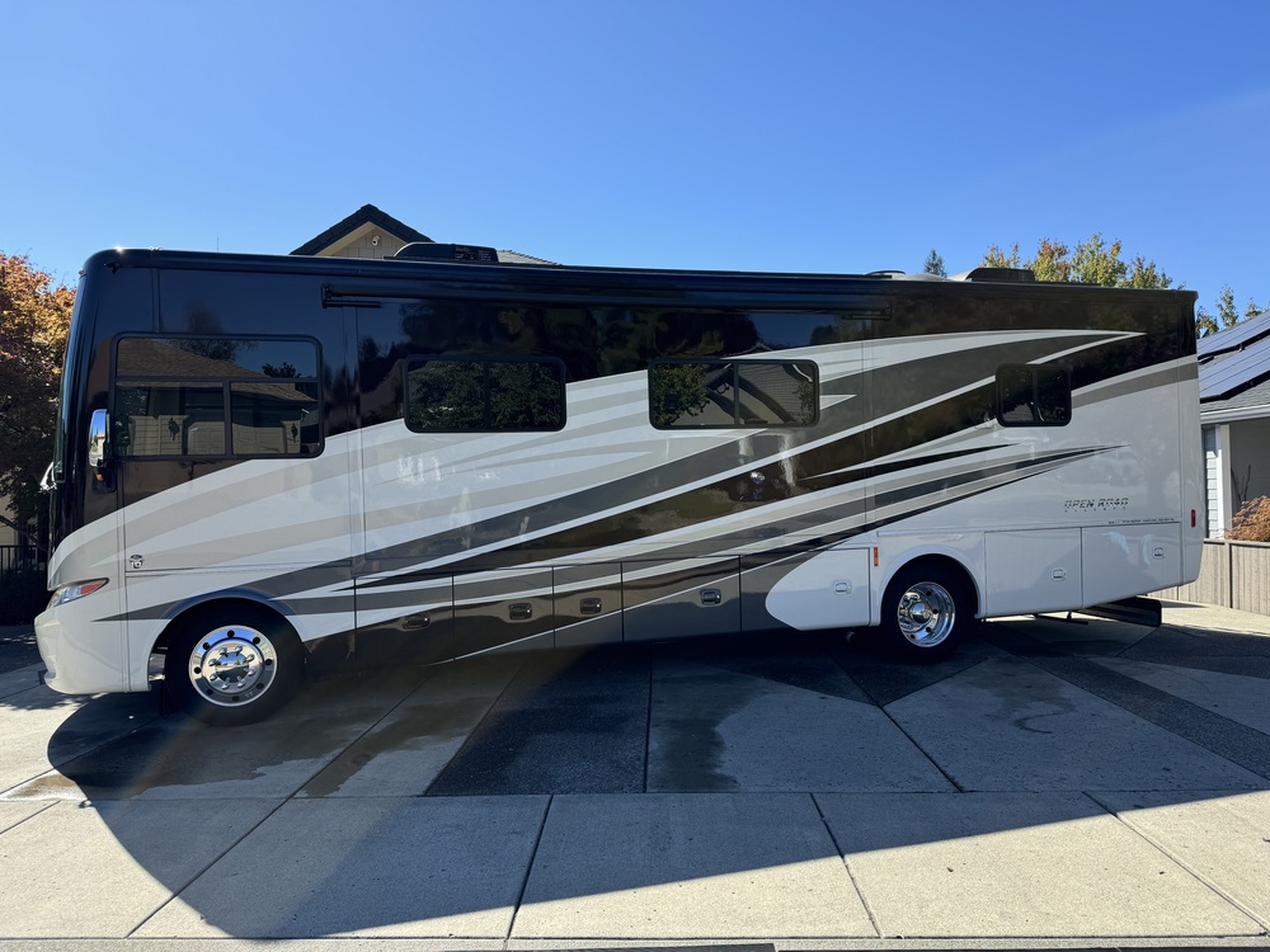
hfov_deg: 71.6
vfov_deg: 56.8
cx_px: 635
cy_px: 476
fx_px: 881
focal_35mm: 24
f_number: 1.78
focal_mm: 6.76
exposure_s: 1/2506
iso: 80
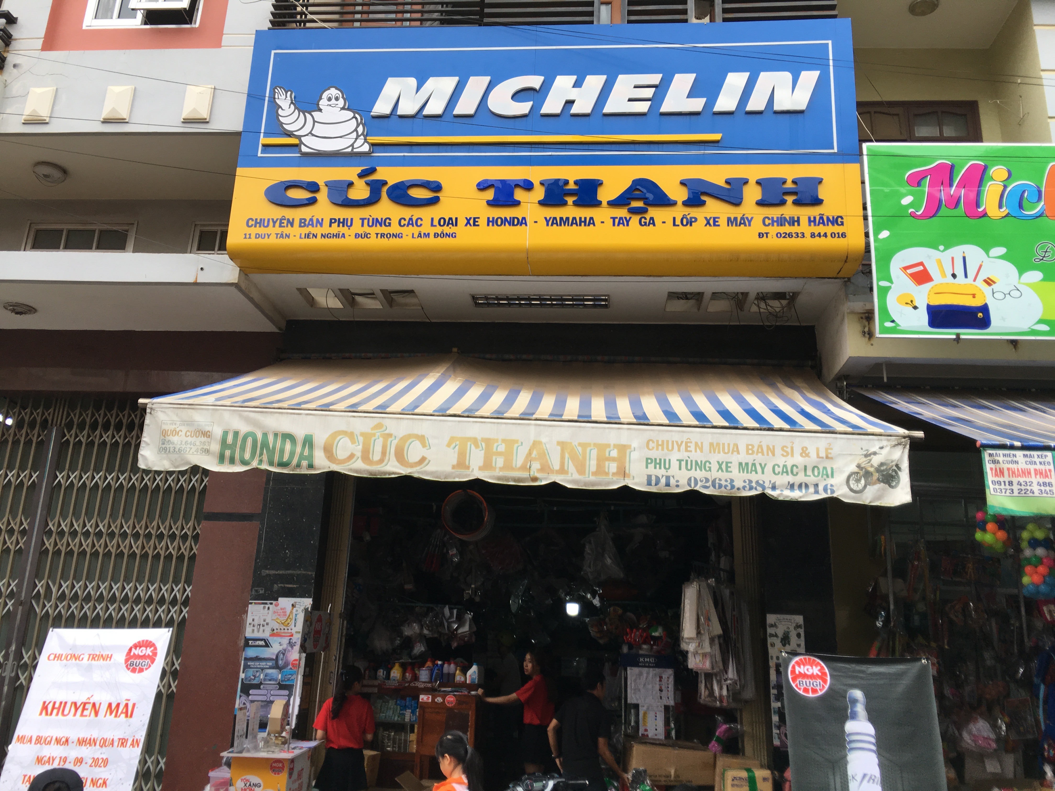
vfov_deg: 48.2
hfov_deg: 61.7
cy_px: 396
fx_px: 884
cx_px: 528
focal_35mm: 29
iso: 25
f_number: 2.2
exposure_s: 1/390
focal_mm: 4.15
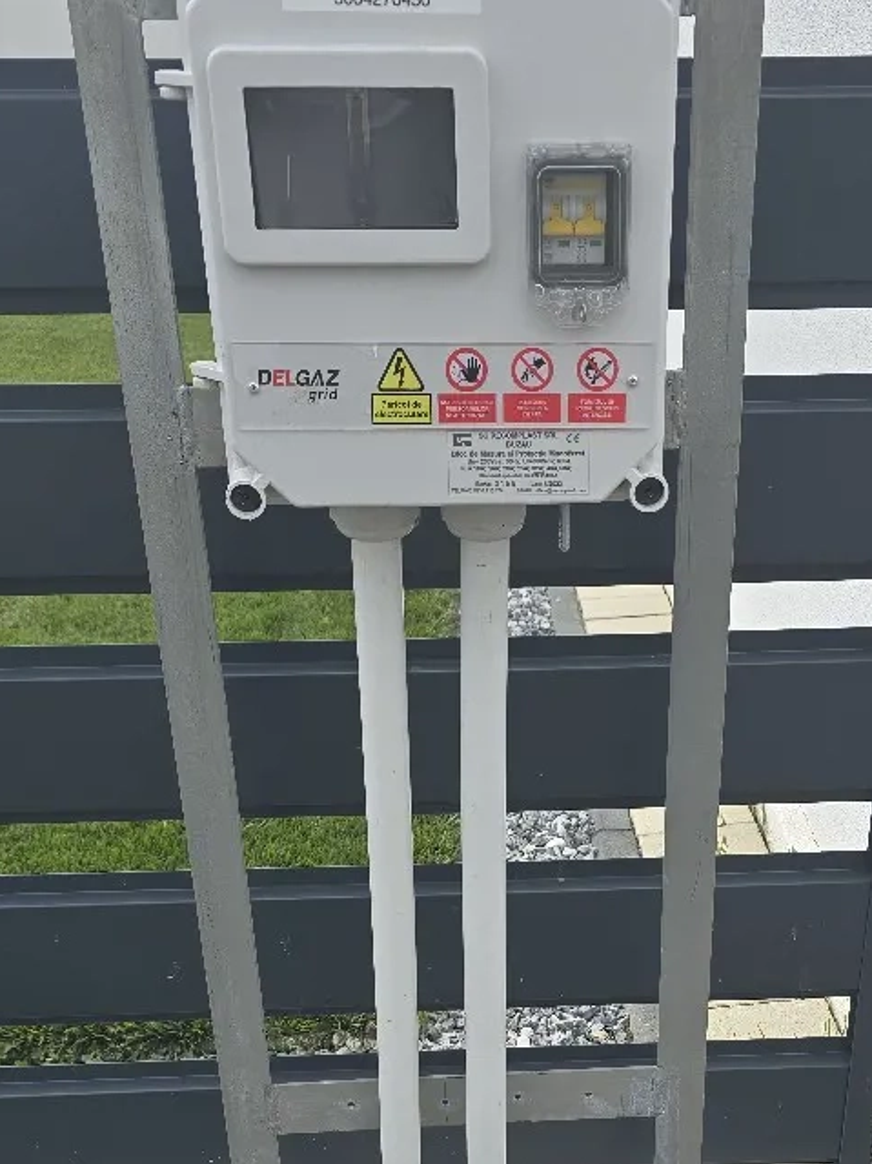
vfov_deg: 37.9
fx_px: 1613
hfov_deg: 30.1
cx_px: 557
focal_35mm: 48
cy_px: 965
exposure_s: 1/417
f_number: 1.7
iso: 12
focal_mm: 6.3
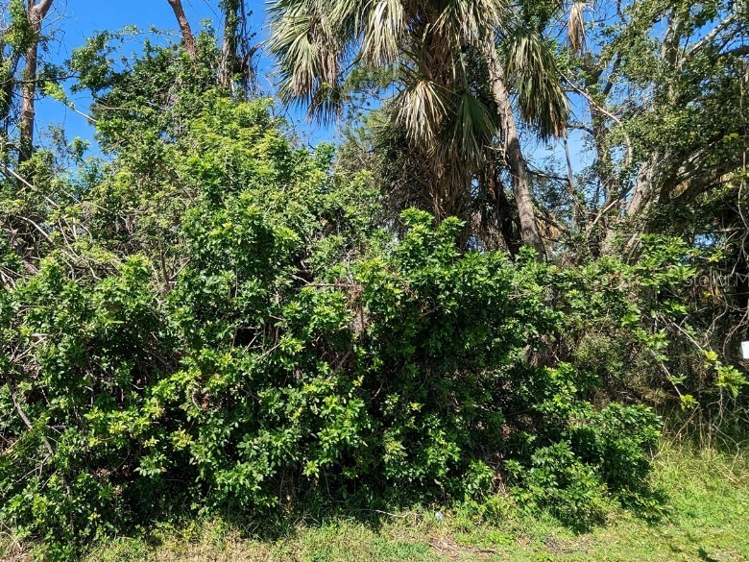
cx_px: 281
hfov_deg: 77.6
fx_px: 454
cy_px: 279
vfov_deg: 63.4
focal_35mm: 21
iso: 66
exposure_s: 1/1192
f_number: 2.2
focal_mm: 2.35
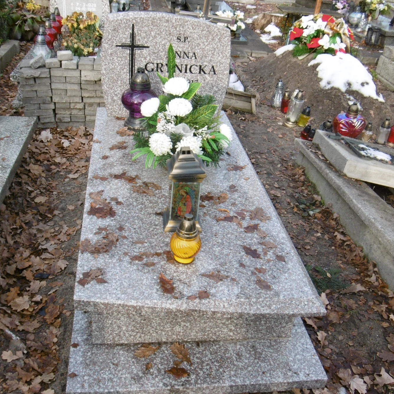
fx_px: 489
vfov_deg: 43.8
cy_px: 210
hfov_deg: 43.8
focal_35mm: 38
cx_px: 179
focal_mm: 5
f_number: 3.3
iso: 100
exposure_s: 1/200
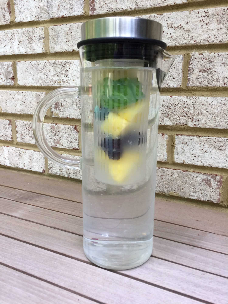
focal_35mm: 29
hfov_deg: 48.2
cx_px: 114
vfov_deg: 61.7
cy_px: 152
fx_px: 255
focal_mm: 4.15
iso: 40
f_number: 2.2
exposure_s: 1/30
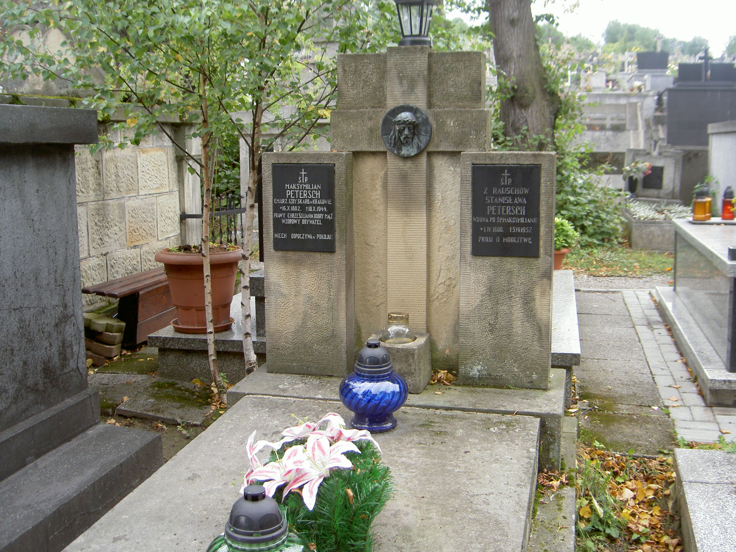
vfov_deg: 36.8
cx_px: 368
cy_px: 276
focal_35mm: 39
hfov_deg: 47.9
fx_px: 829
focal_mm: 8
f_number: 2.8
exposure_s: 1/125
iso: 100
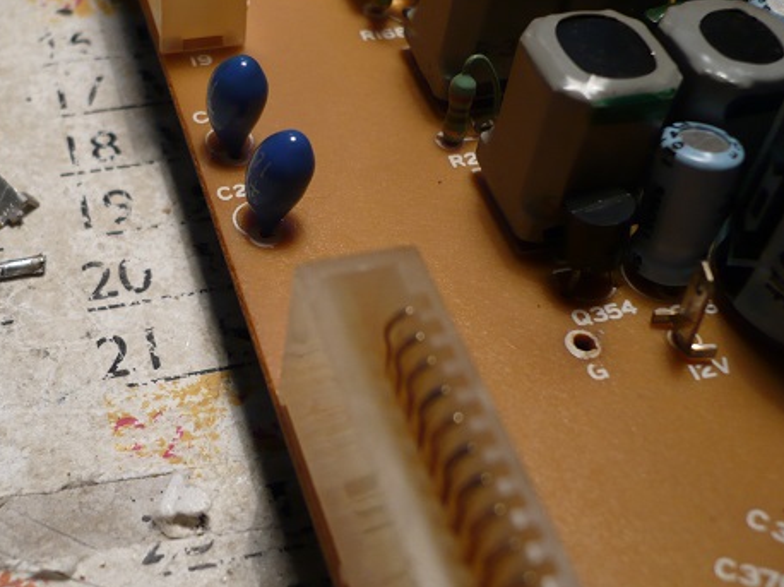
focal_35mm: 47
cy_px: 280
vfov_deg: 30.8
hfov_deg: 40.0
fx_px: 1064
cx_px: 268
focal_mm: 5.8
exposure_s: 1/30
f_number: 2.8
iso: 125
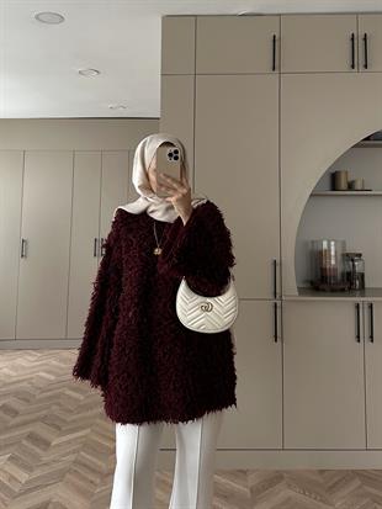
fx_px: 353
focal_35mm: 24
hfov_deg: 56.8
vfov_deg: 71.6
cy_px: 254
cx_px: 191
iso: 250
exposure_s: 1/112
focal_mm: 6.86
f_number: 1.78
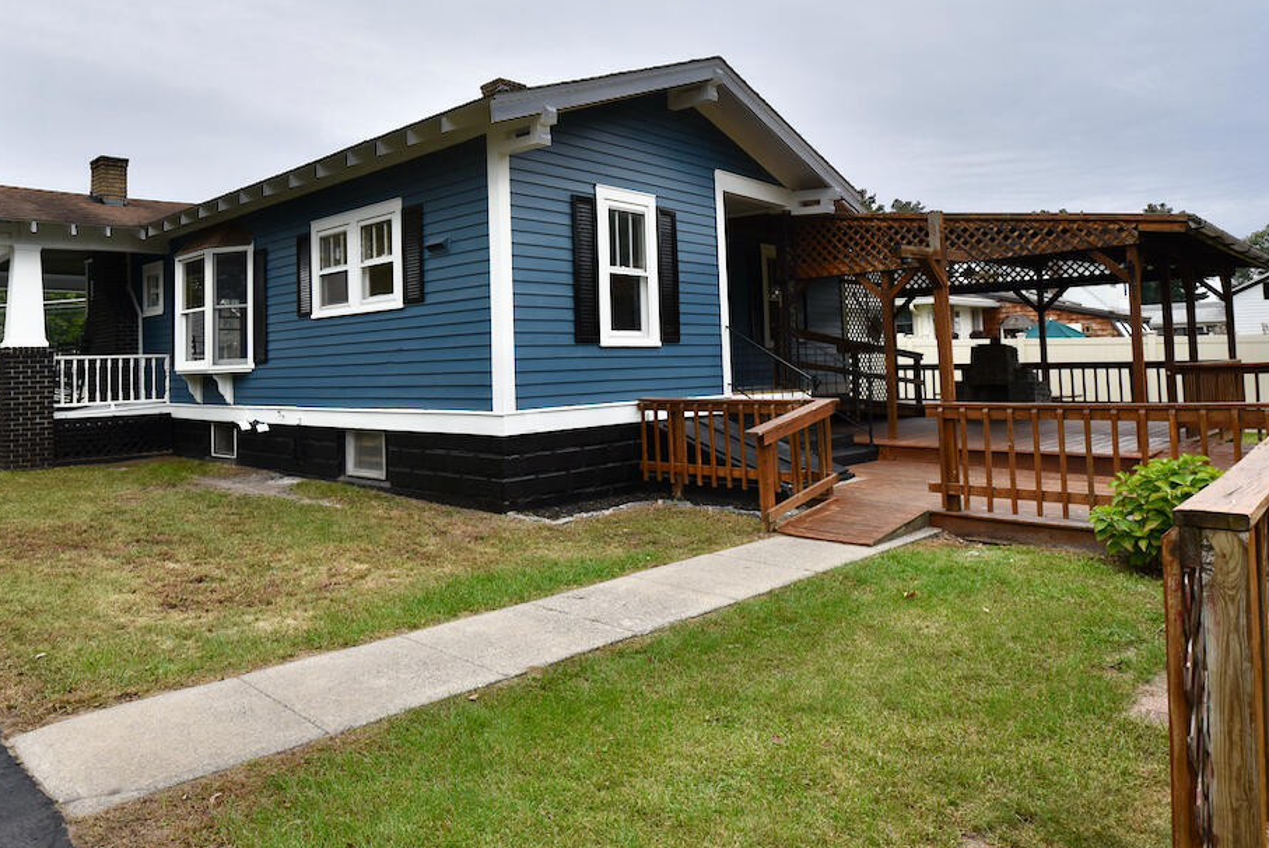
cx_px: 520
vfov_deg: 52.6
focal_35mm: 24
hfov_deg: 73.1
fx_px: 847
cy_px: 316
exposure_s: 1/250
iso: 400
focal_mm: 17
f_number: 8
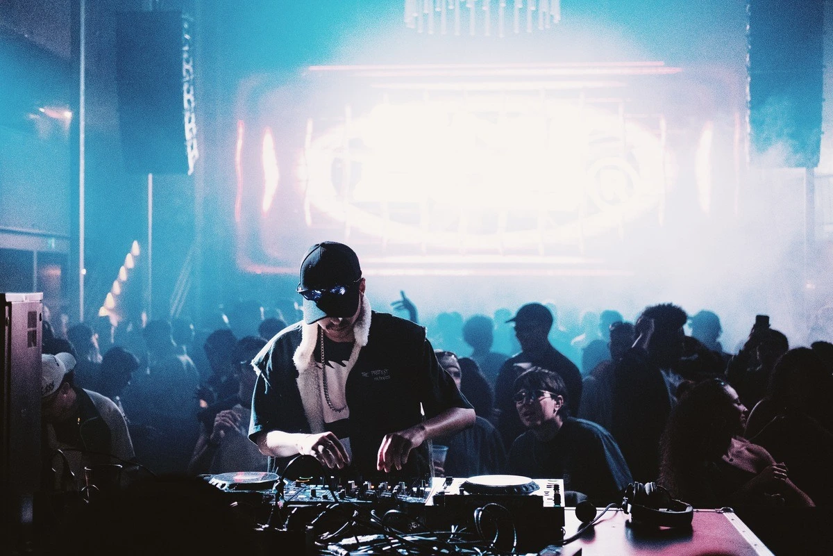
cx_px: 416
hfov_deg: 37.5
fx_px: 1226
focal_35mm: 53
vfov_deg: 25.5
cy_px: 278
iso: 6400
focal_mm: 35
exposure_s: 1/200
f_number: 2
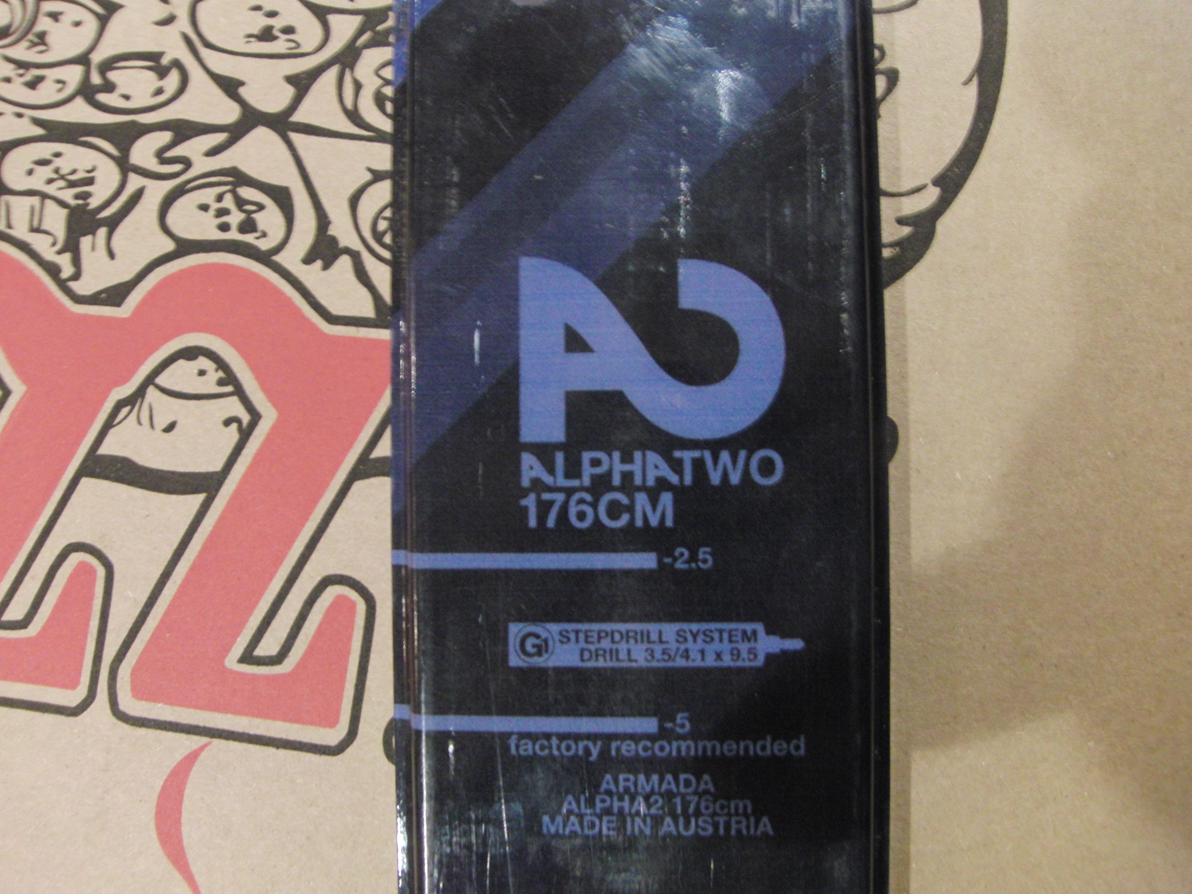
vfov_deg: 53.1
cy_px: 447
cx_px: 596
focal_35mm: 26
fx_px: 895
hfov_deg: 67.3
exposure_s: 1/6
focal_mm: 4.6
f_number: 2.8
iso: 400
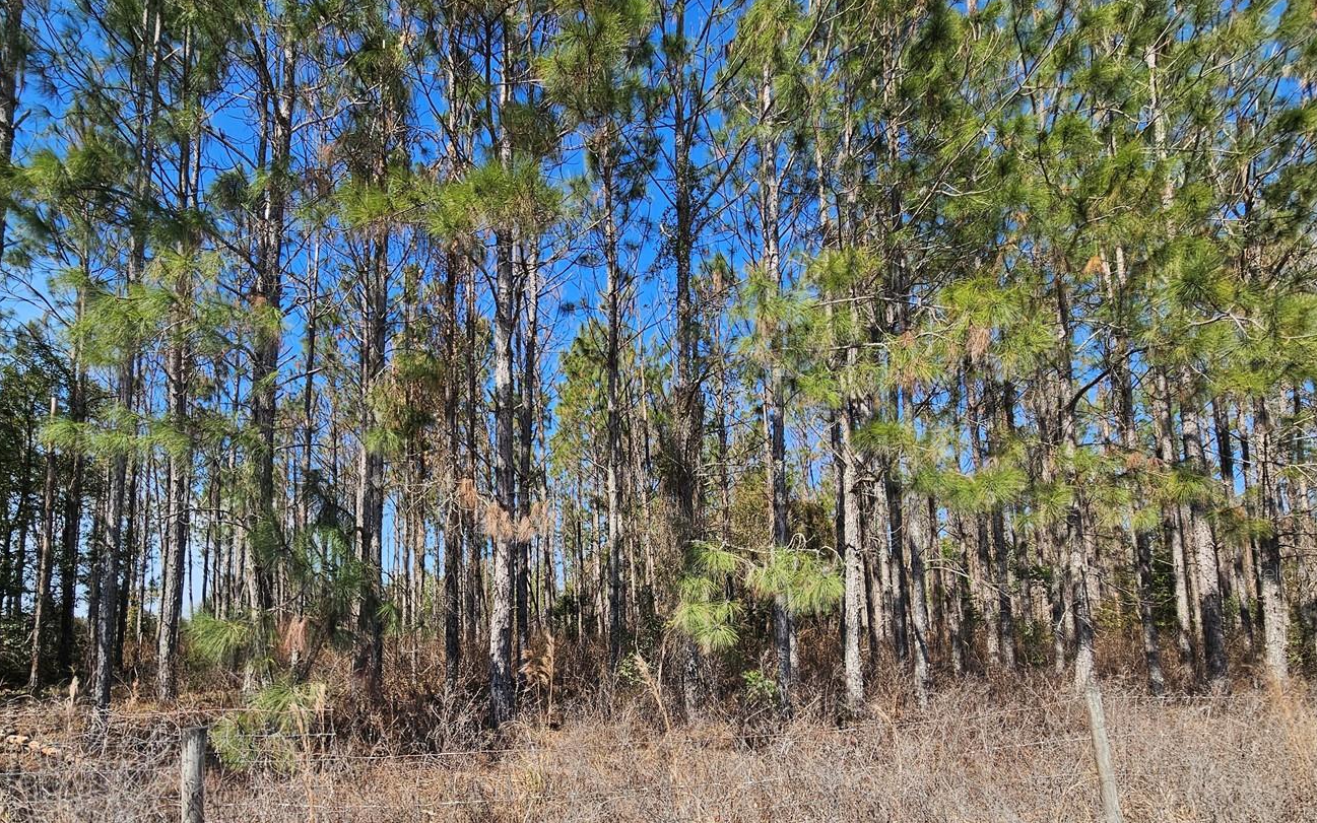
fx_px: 610
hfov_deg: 93.2
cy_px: 572
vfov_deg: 65.5
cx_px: 530
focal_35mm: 17
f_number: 2.2
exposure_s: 1/1406
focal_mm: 2.2
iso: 50
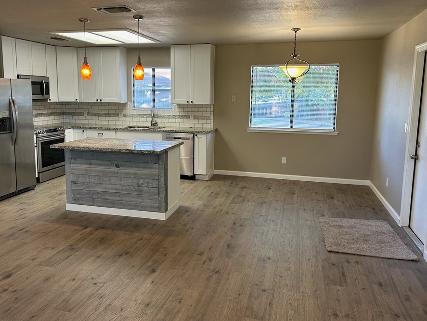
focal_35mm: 30
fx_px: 370
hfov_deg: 59.8
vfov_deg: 46.8
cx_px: 191
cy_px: 147
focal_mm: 5.7
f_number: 1.5
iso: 100
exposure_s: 1/60
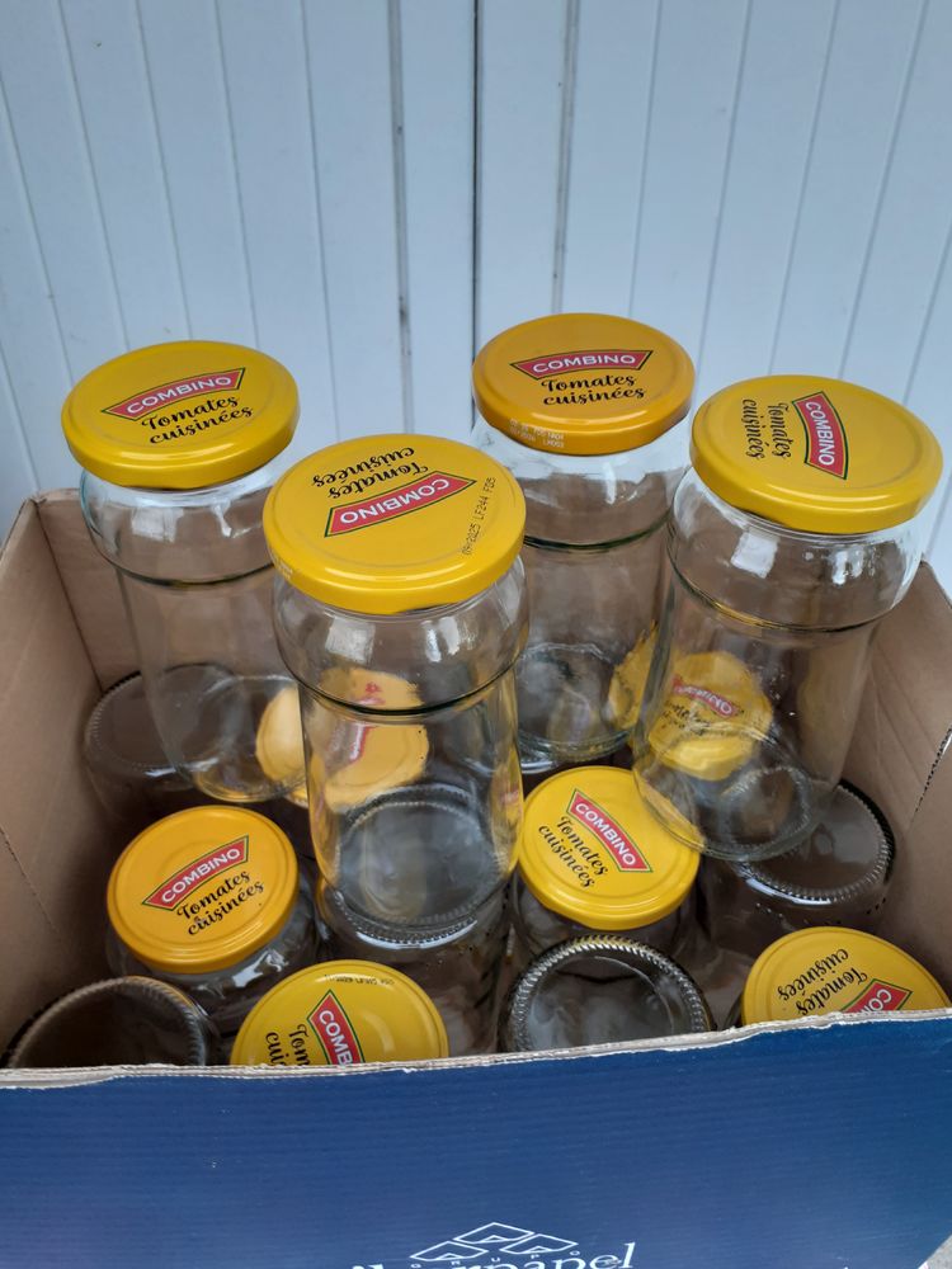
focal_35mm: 27
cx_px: 476
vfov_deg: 65.3
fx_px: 990
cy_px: 634
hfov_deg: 51.4
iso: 40
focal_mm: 3.6
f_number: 1.9
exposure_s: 1/100
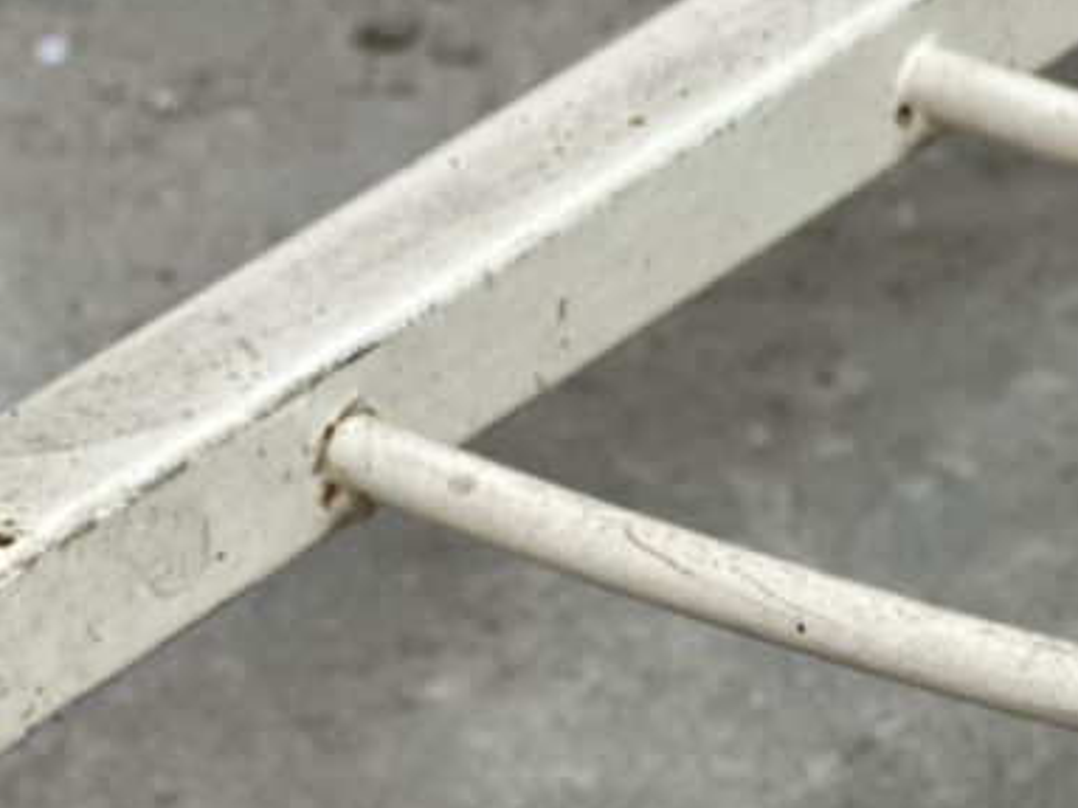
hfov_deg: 9.5
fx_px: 6413
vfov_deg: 7.2
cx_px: 1078
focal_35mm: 206
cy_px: 935
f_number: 2.8
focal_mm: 9
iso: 125
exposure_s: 1/33
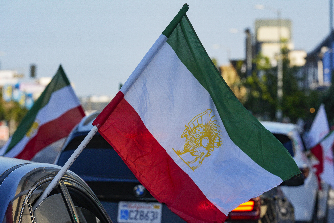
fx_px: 1837
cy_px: 112
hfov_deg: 10.4
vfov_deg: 6.9
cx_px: 167
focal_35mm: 198
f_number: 10
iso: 250
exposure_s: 1/200
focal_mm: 198
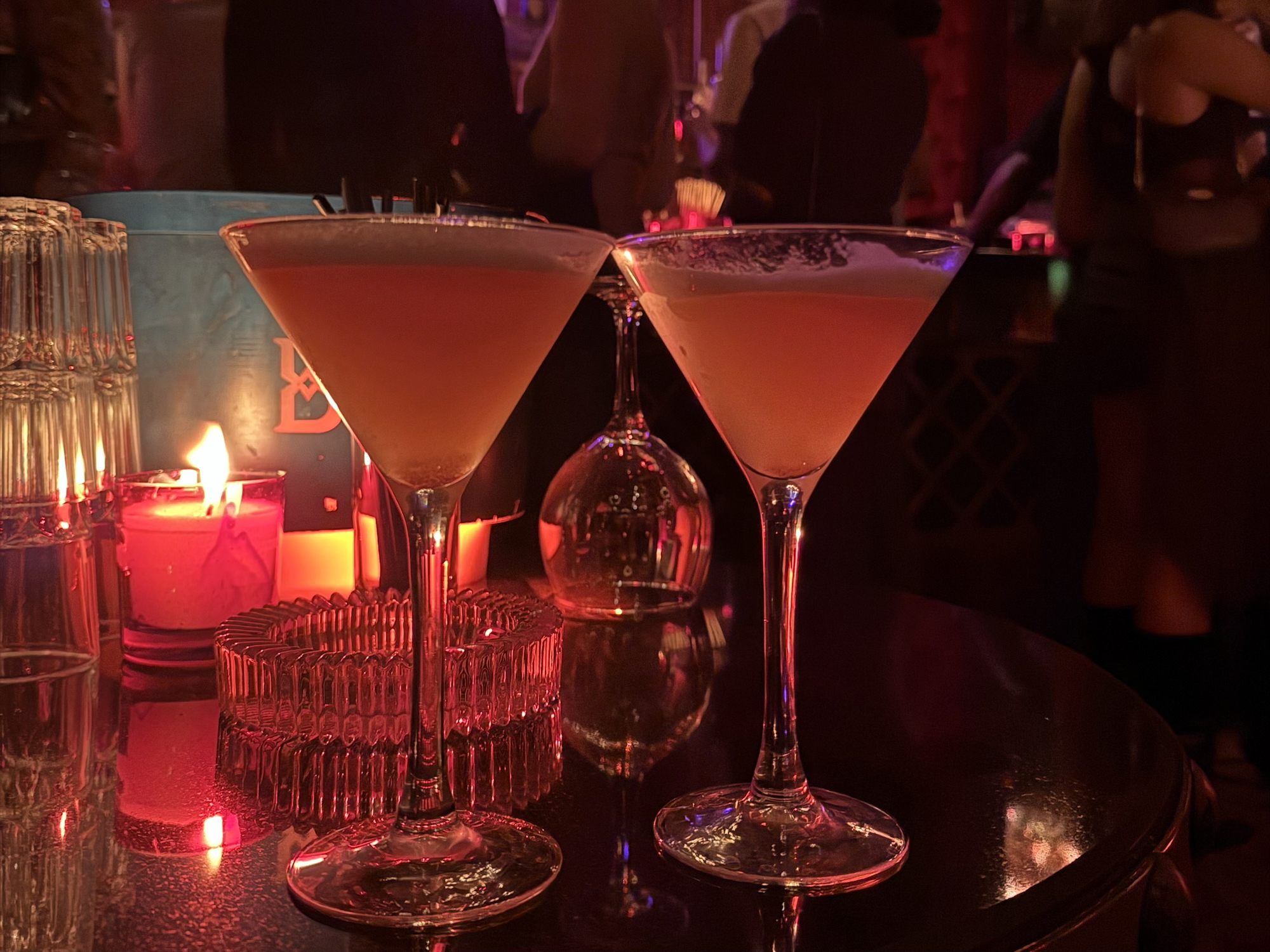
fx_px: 881
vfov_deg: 56.8
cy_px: 476
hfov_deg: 71.6
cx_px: 635
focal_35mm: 24
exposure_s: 1/19
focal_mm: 6.76
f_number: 1.78
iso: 1250
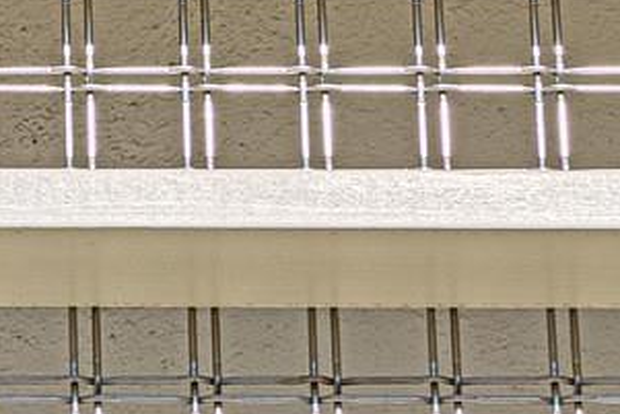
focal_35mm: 476
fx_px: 8201
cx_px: -251
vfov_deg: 2.9
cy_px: 209
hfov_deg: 4.3
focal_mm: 70
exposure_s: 1/400
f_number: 11
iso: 64
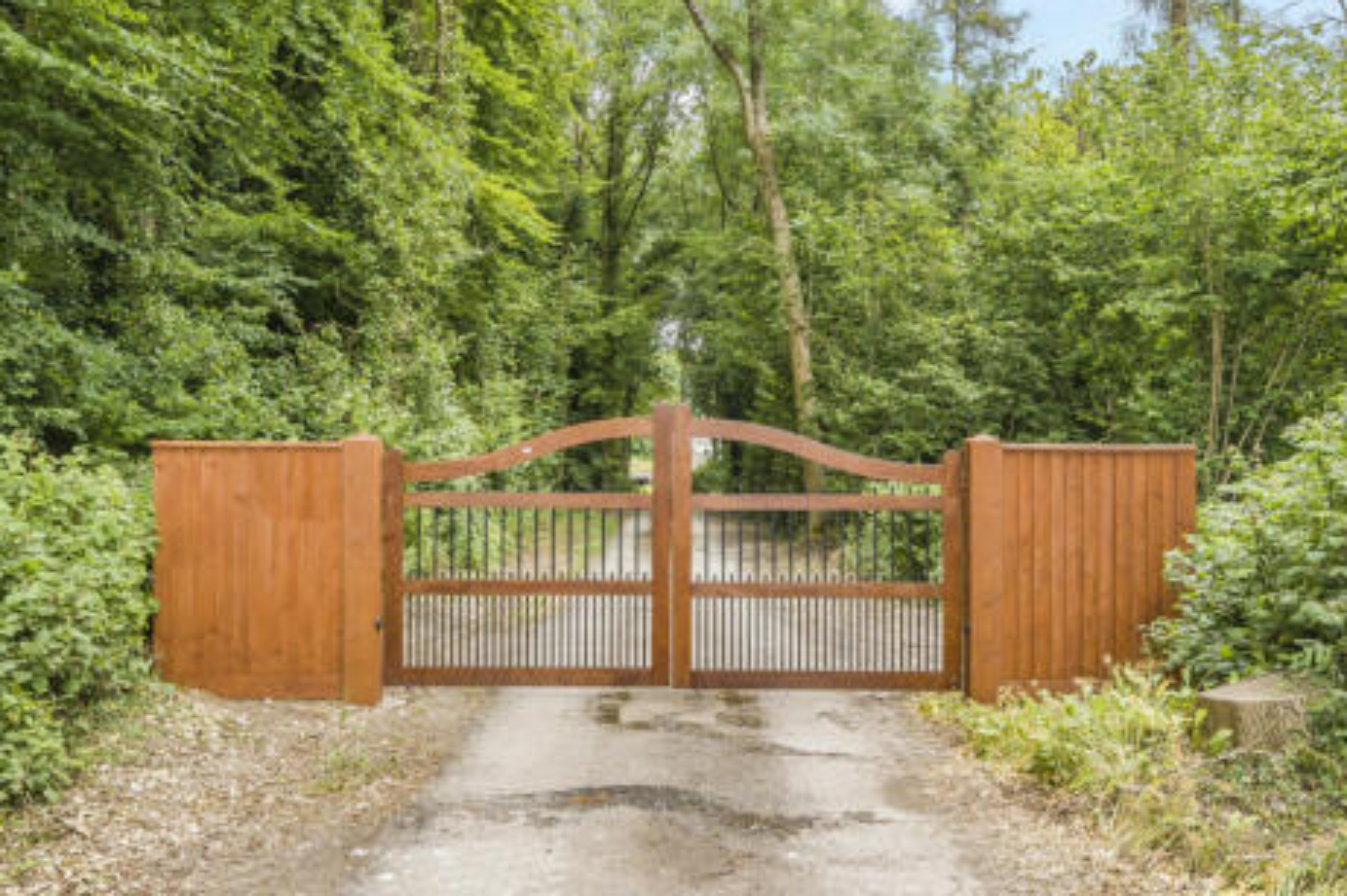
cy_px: 448
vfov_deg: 42.3
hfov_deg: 60.3
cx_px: 666
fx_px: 1159
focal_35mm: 31
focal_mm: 20
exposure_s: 1/160
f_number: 8
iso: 400
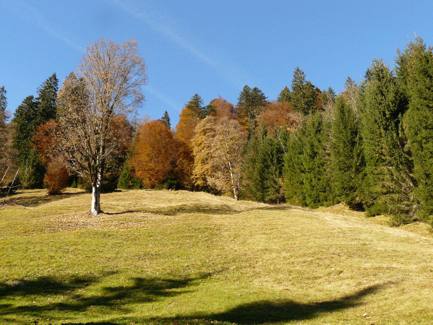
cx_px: 216
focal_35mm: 36
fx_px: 450
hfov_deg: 51.4
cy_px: 162
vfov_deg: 39.7
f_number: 5.6
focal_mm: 6
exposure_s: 1/250
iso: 200
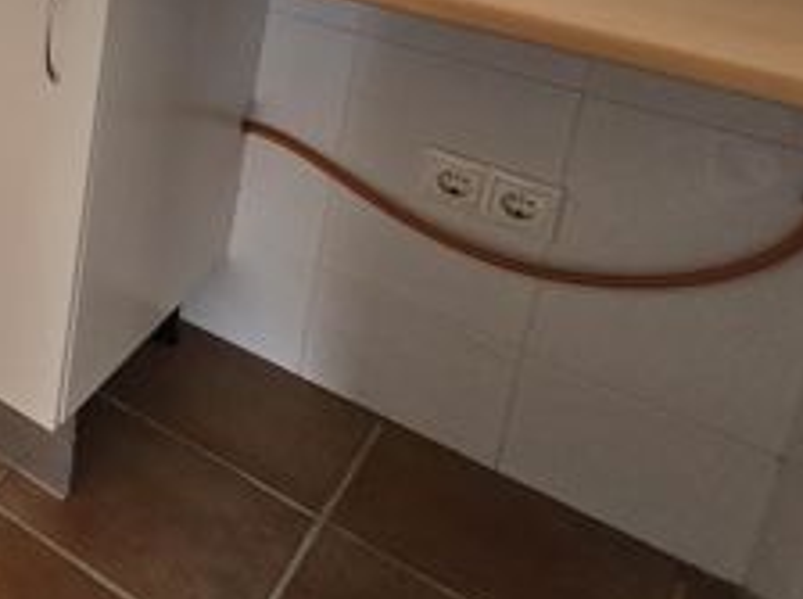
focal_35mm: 41
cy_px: -158
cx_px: -421
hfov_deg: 28.3
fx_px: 949
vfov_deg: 29.1
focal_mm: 2.2
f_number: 2.2
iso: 80
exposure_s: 1/50
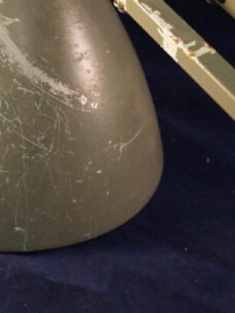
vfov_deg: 16.3
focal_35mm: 119
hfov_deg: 12.3
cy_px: 21
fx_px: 1076
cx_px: 5
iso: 3200
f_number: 4.5
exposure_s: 1/160
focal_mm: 28
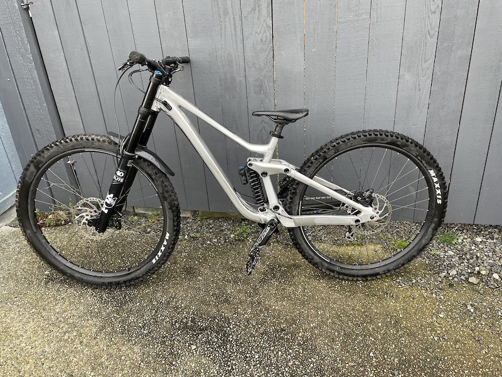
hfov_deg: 67.3
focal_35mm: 26
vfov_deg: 53.1
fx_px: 377
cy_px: 188
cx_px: 251
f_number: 1.6
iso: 100
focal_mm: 4.2
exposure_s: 1/121
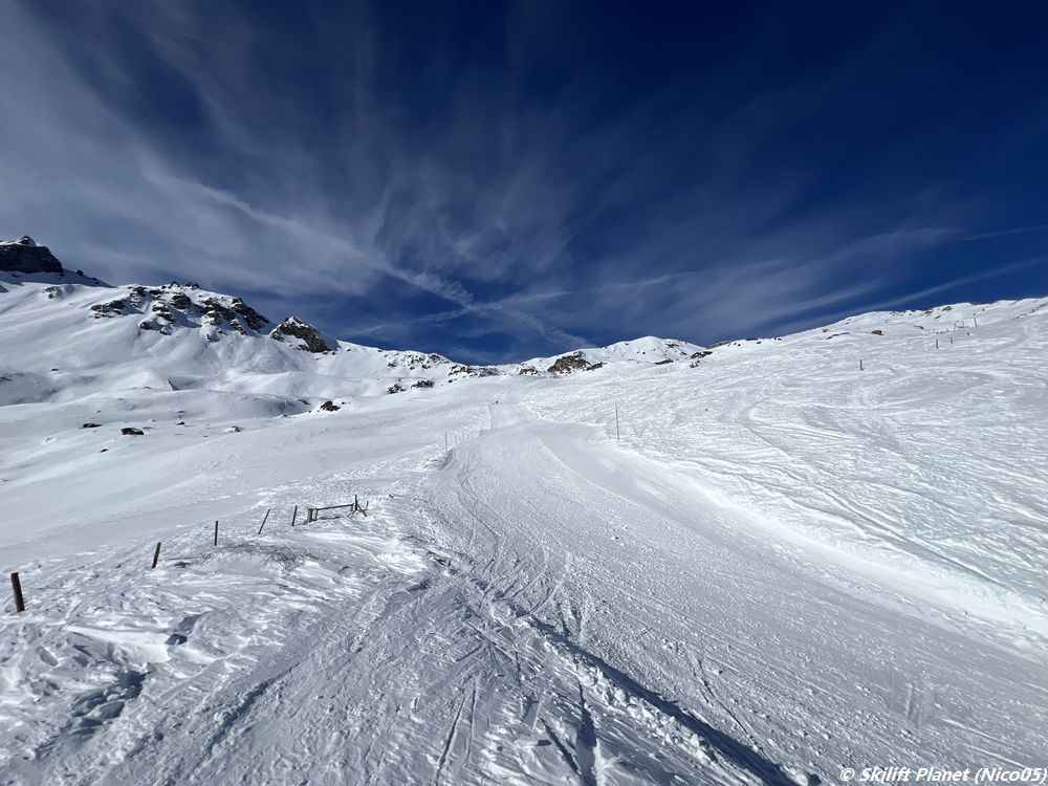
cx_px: 524
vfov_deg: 89.9
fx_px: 394
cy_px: 393
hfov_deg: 106.2
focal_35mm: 13
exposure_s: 1/8547
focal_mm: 1.57
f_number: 1.8
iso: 32
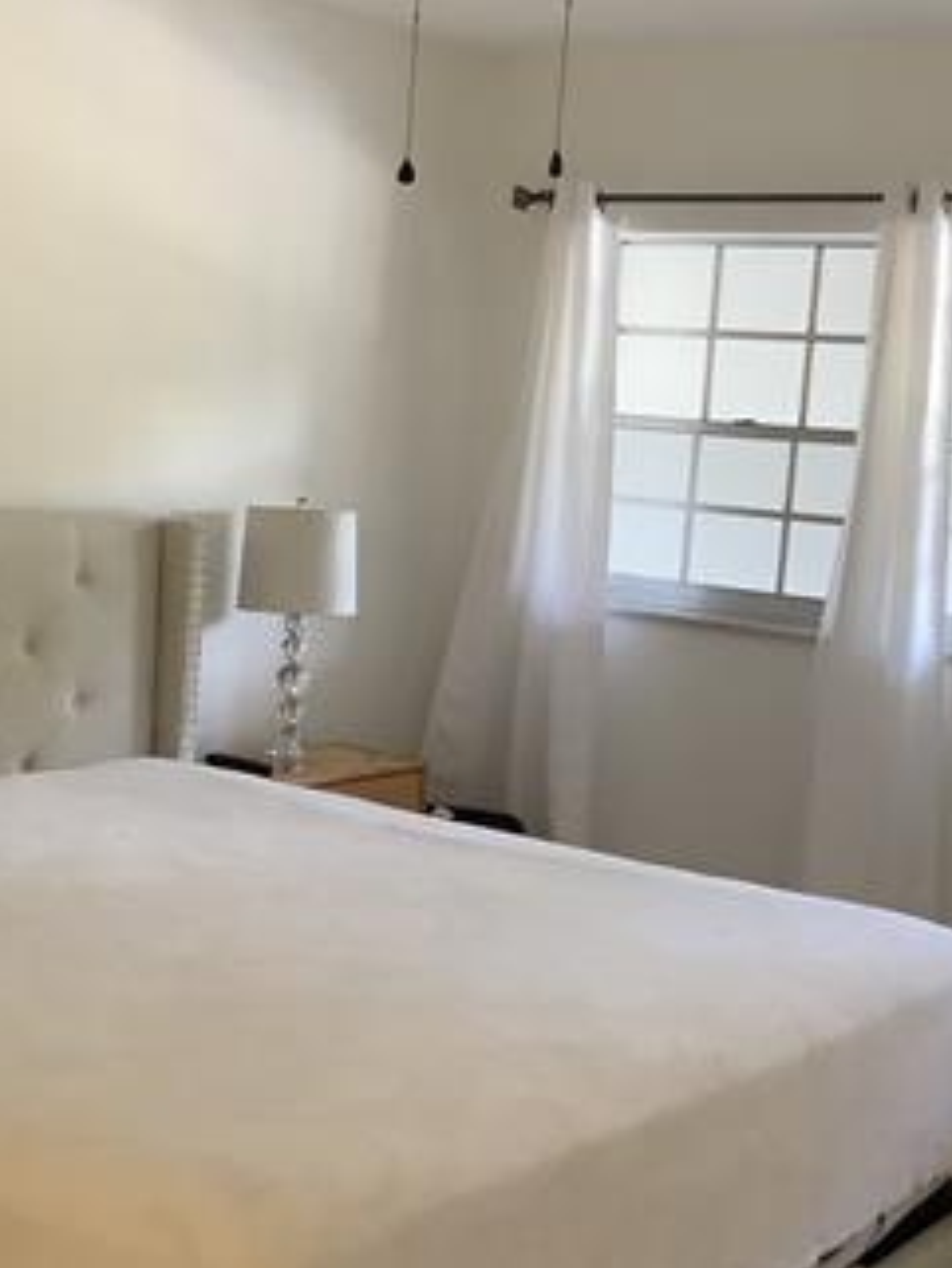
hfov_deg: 25.2
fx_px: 2125
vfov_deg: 33.2
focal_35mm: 58
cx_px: 490
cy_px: 703
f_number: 2.4
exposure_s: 1/60
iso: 200
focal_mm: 3.3
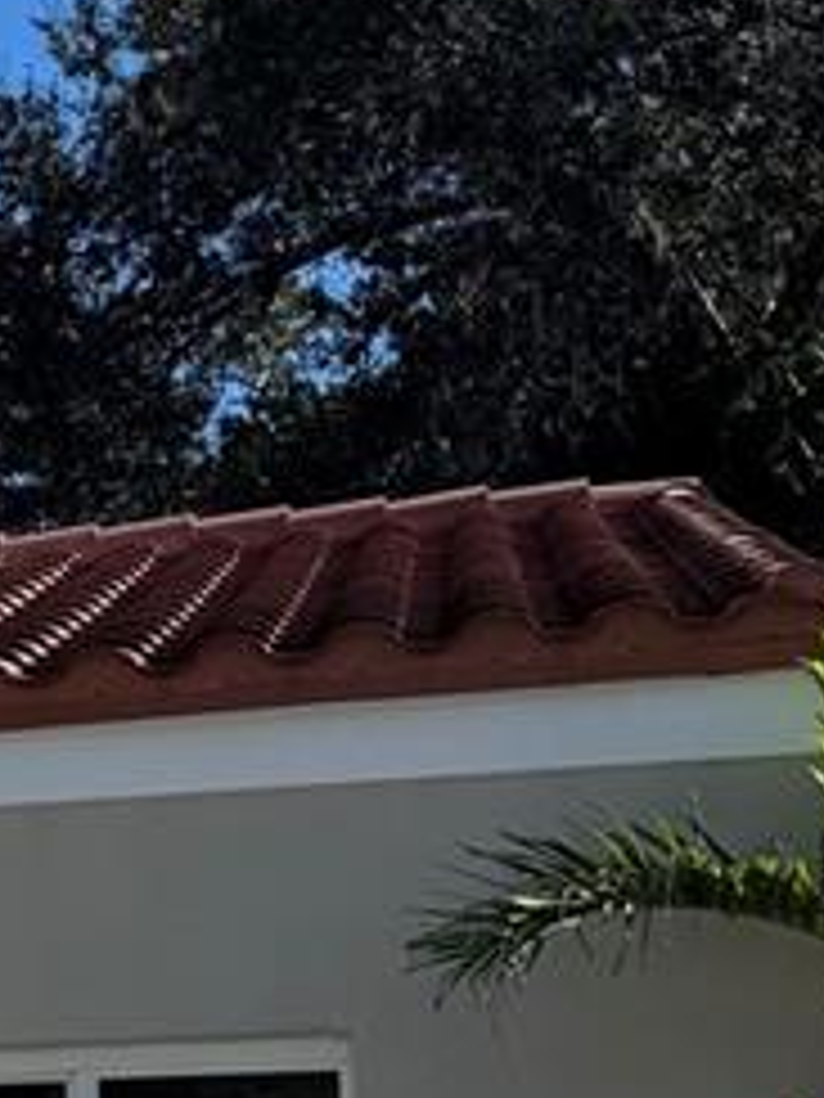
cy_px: 1120
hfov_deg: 11.0
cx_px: -1013
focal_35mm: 118
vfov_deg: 16.3
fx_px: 3745
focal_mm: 6.76
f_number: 1.78
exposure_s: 1/5348
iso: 80
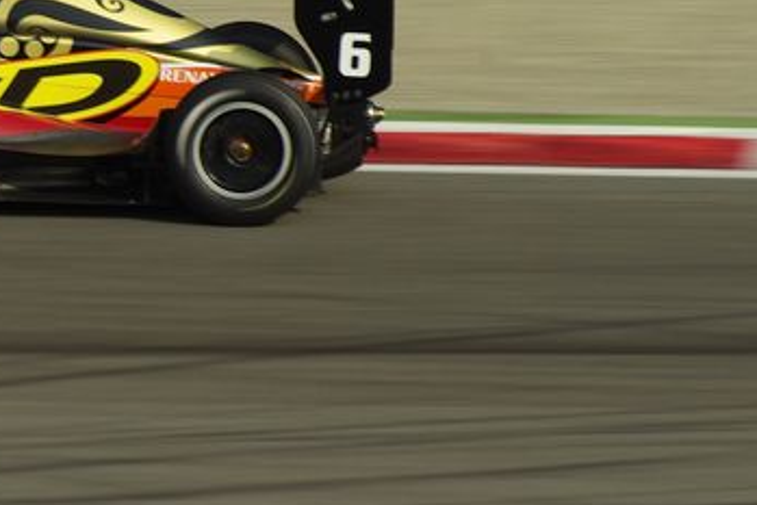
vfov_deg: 1.5
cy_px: 151
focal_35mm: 925
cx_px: -206
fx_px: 19458
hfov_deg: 2.2
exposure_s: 1/125
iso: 100
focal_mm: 210
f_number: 11
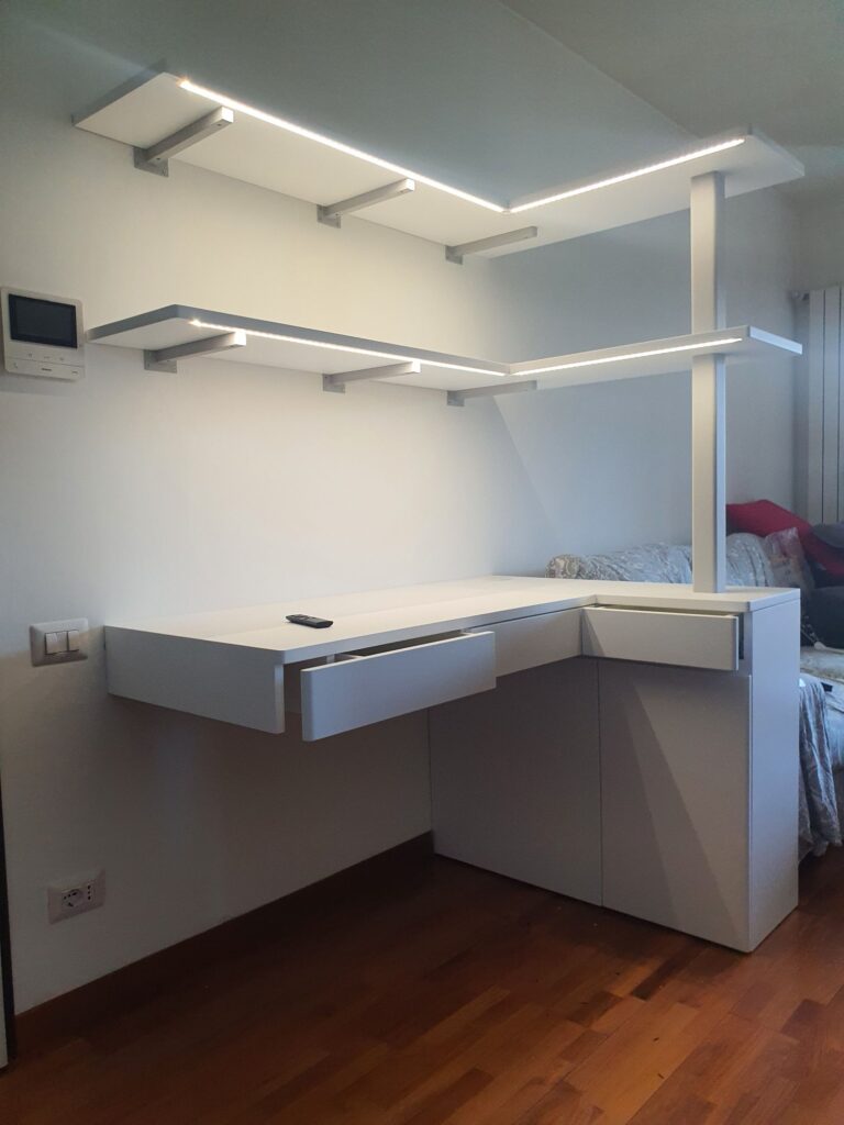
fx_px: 845
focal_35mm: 26
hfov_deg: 53.1
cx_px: 422
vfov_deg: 67.3
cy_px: 562
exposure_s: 1/50
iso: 200
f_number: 2.4
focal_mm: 4.3
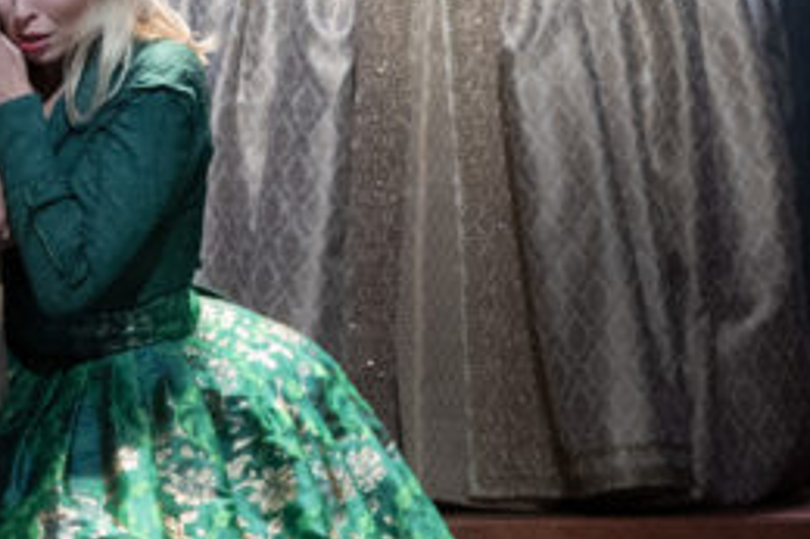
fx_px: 12659
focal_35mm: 563
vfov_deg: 2.4
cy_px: -224
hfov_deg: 3.7
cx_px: 788
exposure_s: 1/200
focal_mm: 125
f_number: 3.5
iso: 2000
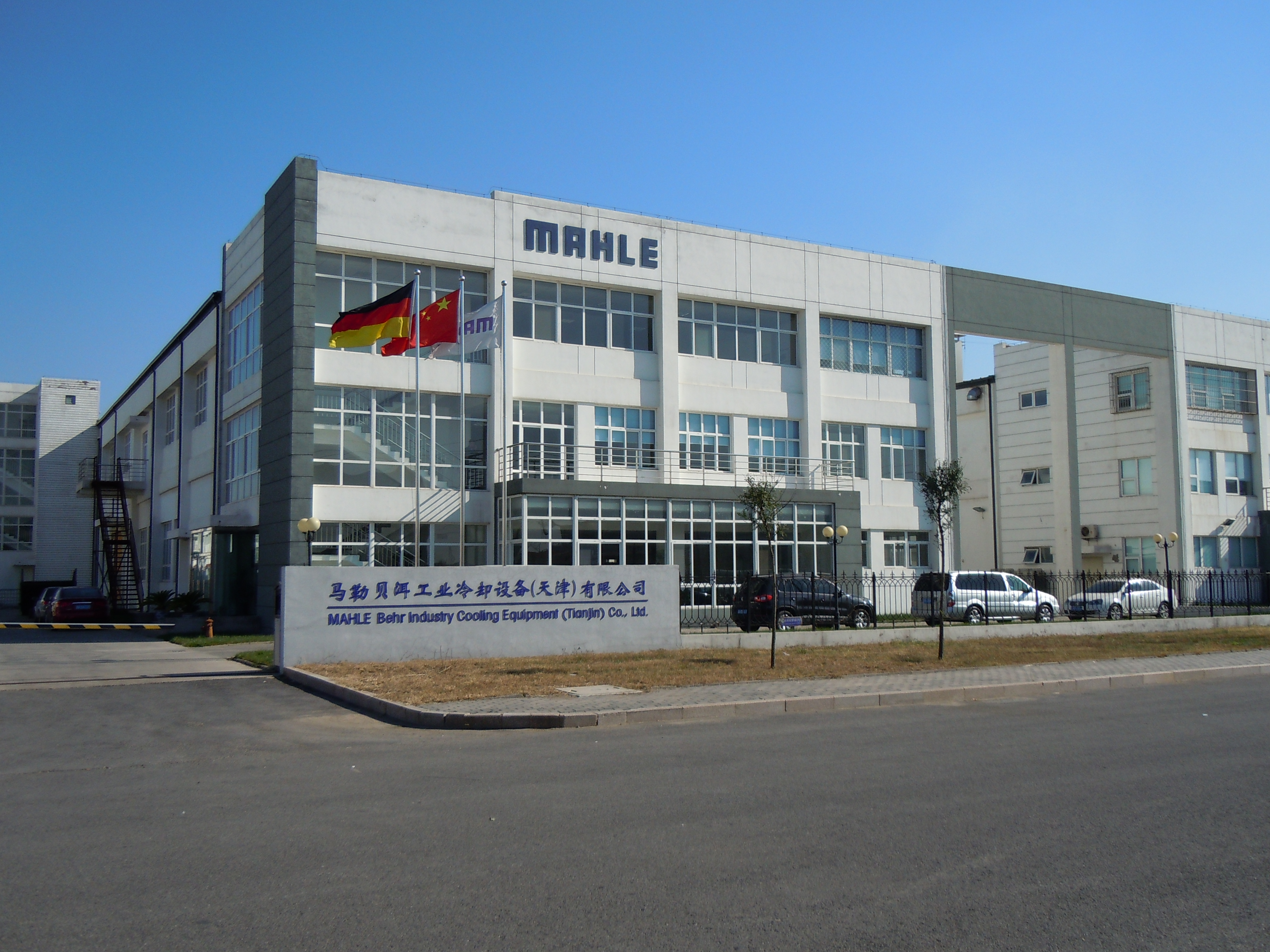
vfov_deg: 45.4
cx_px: 628
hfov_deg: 58.4
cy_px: 472
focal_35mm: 31
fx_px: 1137
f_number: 7
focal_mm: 5.4
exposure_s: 1/400
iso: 100
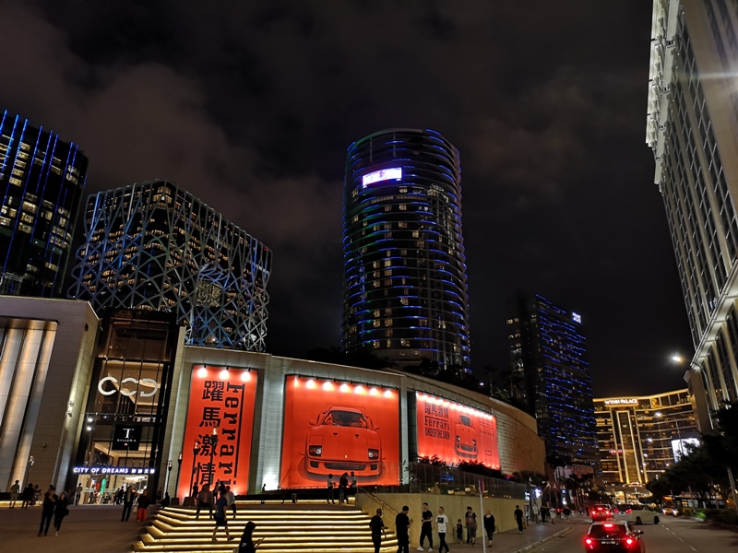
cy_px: 276
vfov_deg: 51.4
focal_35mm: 27
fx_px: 576
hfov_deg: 65.3
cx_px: 369
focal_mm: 3.95
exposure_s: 1/33.3
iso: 400
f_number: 1.8
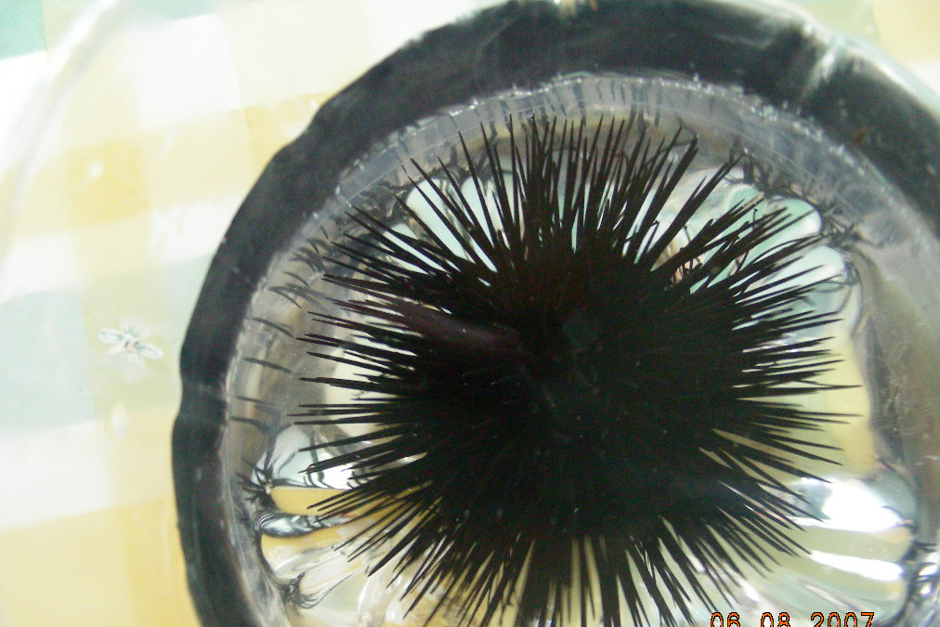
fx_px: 1045
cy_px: 342
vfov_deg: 33.4
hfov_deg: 48.5
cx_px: 475
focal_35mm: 40
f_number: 3.5
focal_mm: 6.3
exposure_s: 1/39
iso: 400
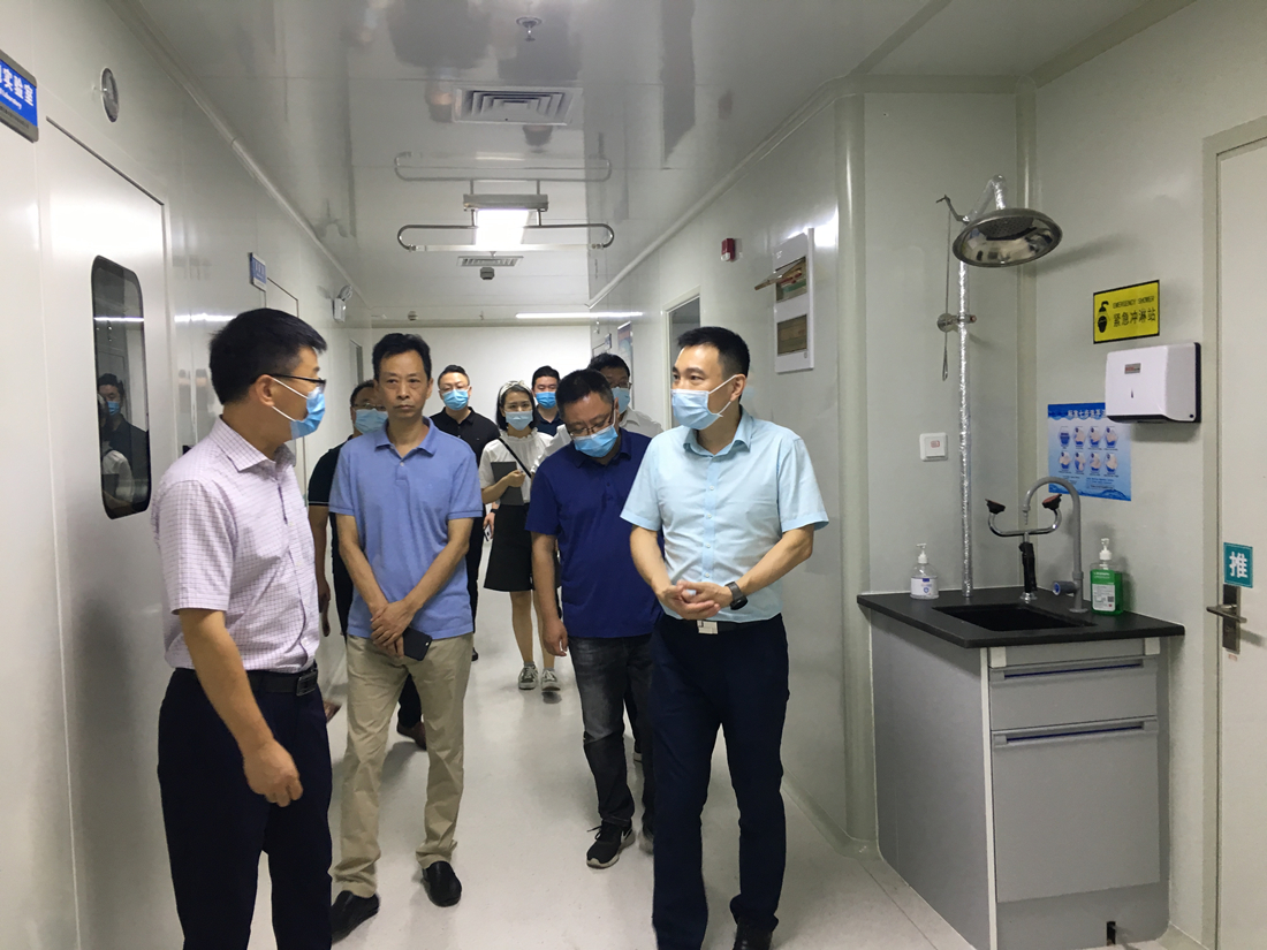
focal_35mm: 29
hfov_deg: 61.7
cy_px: 475
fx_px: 1061
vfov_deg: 48.2
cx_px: 634
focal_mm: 4.15
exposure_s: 1/33
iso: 80
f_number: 2.2
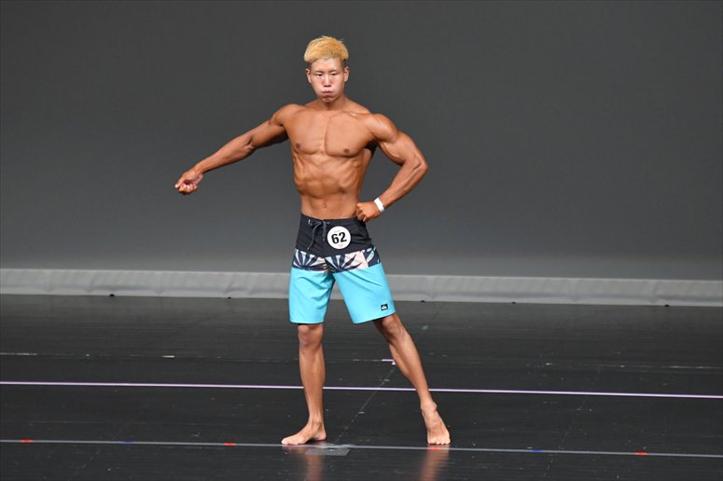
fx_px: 6323
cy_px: 240
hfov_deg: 6.5
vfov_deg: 4.4
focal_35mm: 315
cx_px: 362
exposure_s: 1/400
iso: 4000
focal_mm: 210
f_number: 5.6
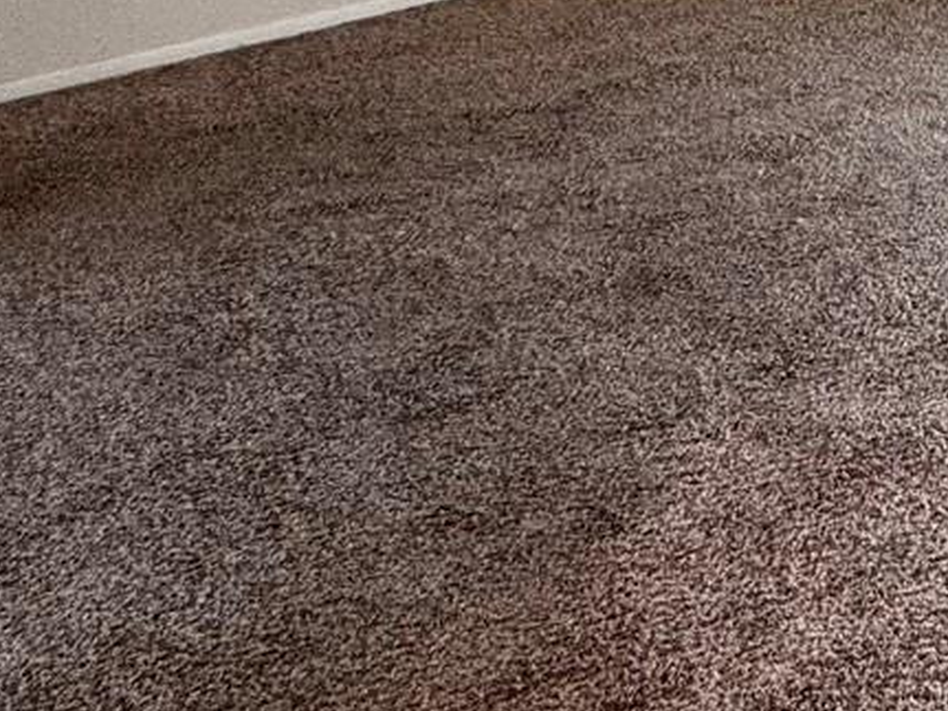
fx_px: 1424
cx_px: 1535
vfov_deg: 21.5
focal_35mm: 52
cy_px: -458
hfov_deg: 24.7
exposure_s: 1/99
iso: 125
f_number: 2.2
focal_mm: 2.22
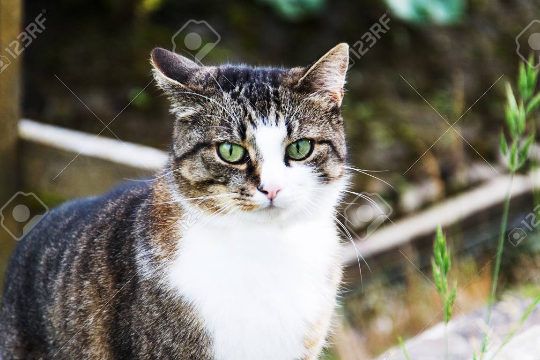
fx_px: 2663
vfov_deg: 7.7
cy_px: 197
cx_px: 278
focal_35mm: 178
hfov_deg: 11.6
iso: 360
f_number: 5.6
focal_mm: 105
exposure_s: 1/125
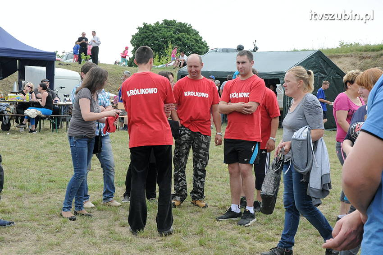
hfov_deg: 29.9
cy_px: 128
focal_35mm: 68
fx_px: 717
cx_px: 192
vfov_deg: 20.1
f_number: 11
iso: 800
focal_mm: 45
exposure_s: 1/500
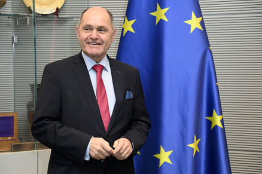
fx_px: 749
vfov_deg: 13.3
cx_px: 131
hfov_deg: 19.8
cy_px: 86
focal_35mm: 103
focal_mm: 100
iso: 6400
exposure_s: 1/250
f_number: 5.6
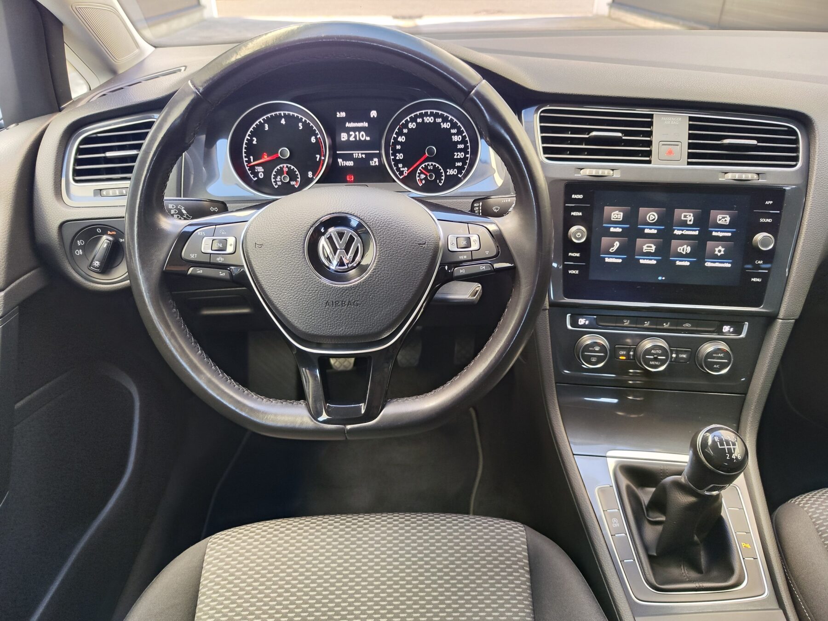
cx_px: 414
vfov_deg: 58.9
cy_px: 310
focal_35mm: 23
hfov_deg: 73.9
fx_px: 550
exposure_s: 1/100
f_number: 1.69
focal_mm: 7.01
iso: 275
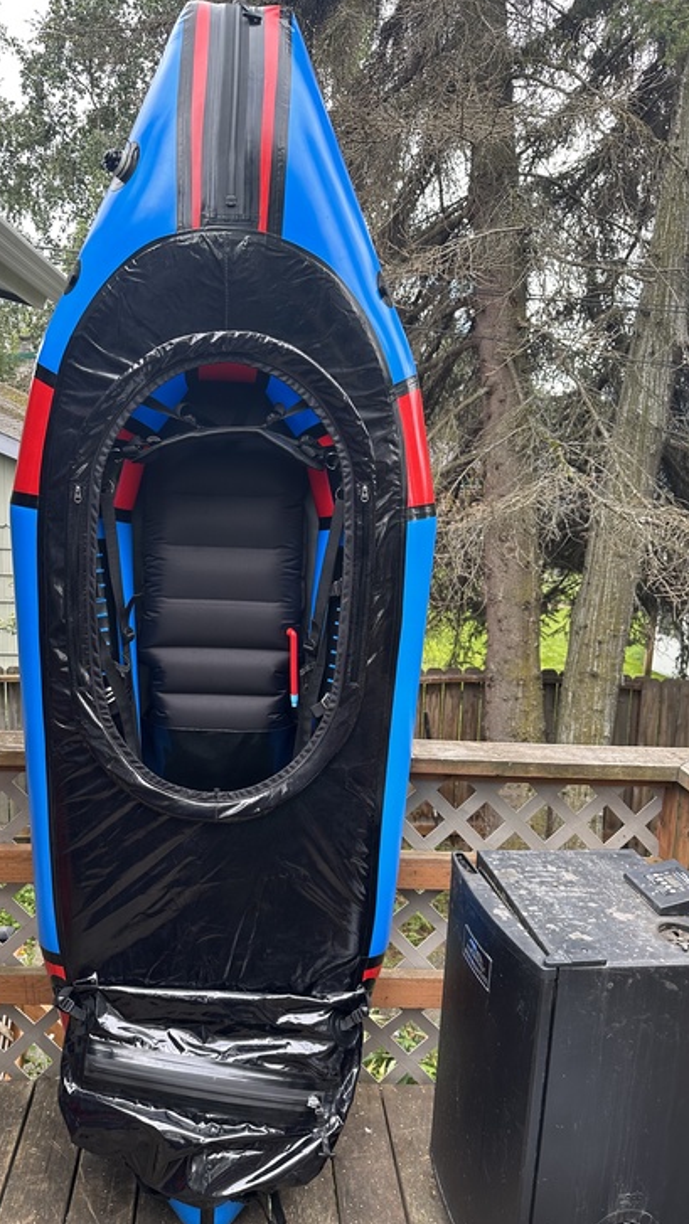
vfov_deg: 69.9
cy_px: 623
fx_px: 877
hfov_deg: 42.6
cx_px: 264
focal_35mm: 27
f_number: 1.78
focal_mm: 6.86
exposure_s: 1/293
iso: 80
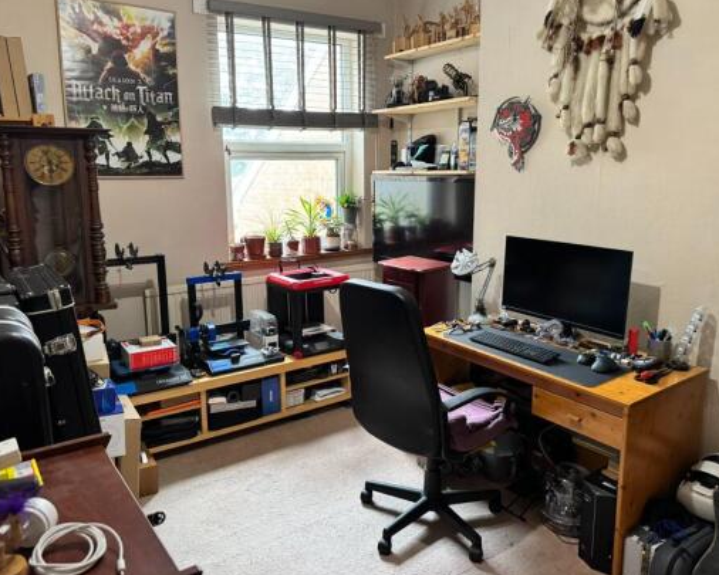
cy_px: 279
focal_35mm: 27
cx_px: 355
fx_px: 575
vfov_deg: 53.2
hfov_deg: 64.1
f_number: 1.78
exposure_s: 1/48
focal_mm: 6.76
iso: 500
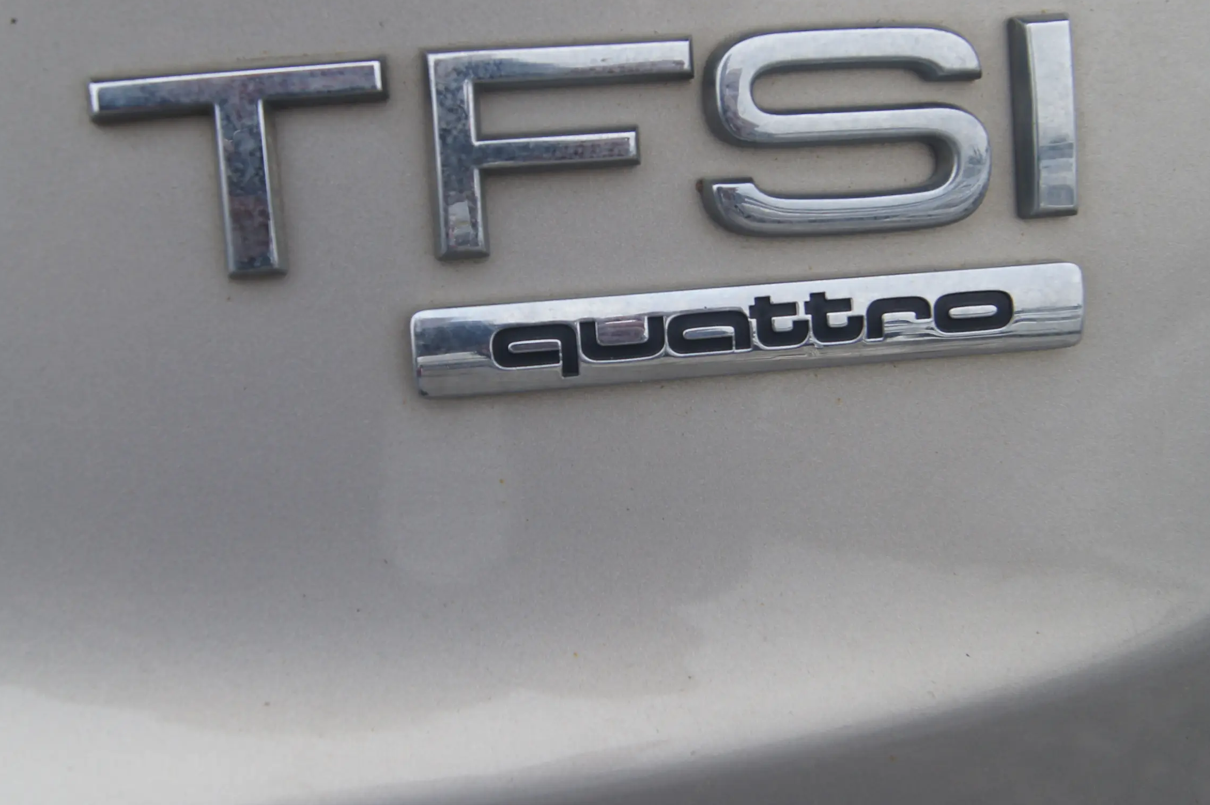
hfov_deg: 35.7
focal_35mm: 56
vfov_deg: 24.1
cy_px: 313
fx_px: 1881
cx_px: 614
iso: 100
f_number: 6.3
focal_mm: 22
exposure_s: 1/100
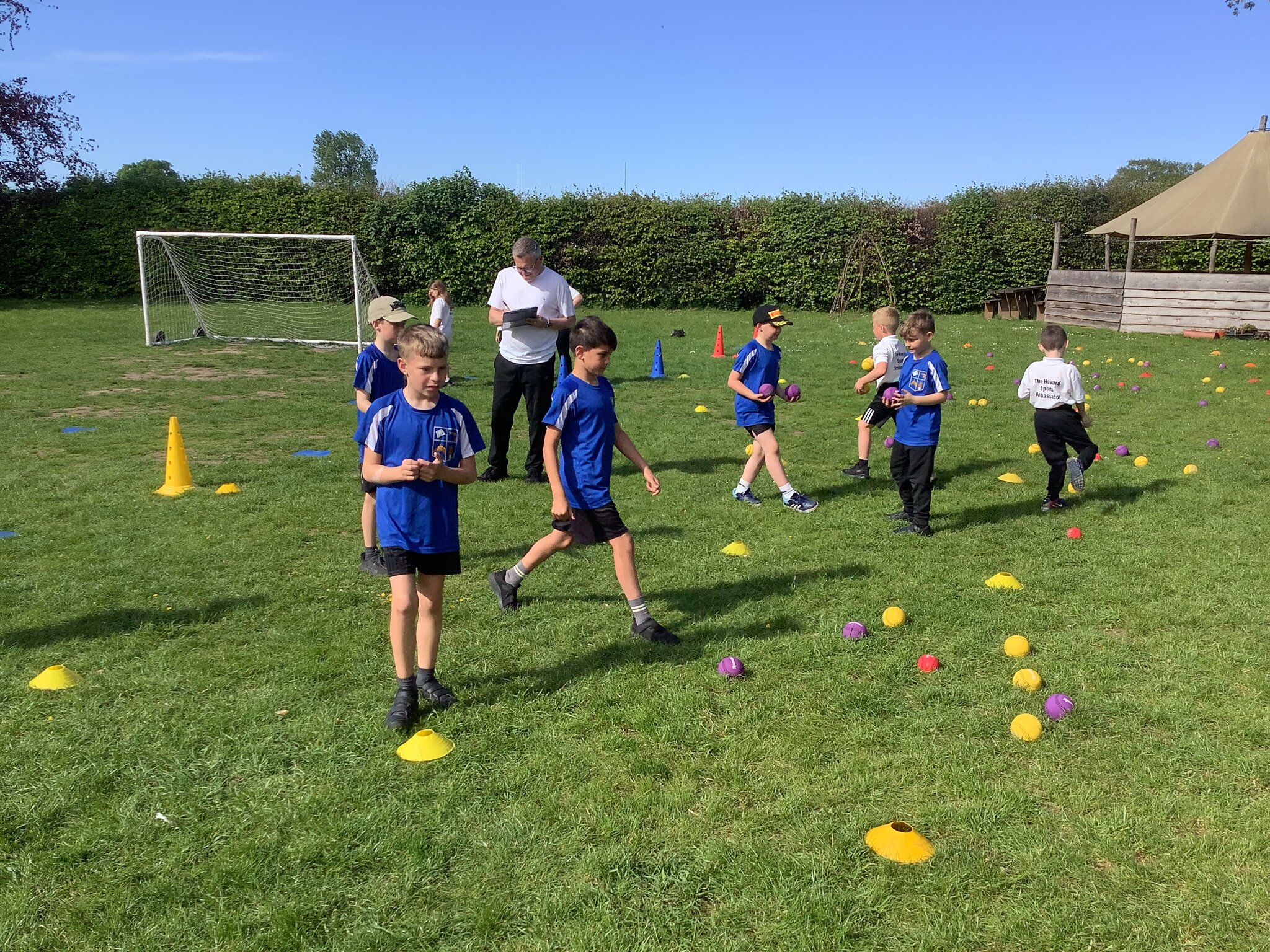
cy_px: 476
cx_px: 635
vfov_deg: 45.4
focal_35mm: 31
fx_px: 1137
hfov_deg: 58.4
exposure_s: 1/776
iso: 25
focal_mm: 3.3
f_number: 2.4
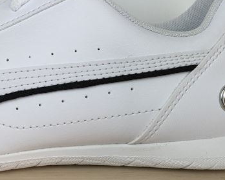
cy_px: 75
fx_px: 433
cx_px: 25
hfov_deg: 28.1
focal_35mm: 65
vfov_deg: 23.5
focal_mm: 4.15
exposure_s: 1/222
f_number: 2.2
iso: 25
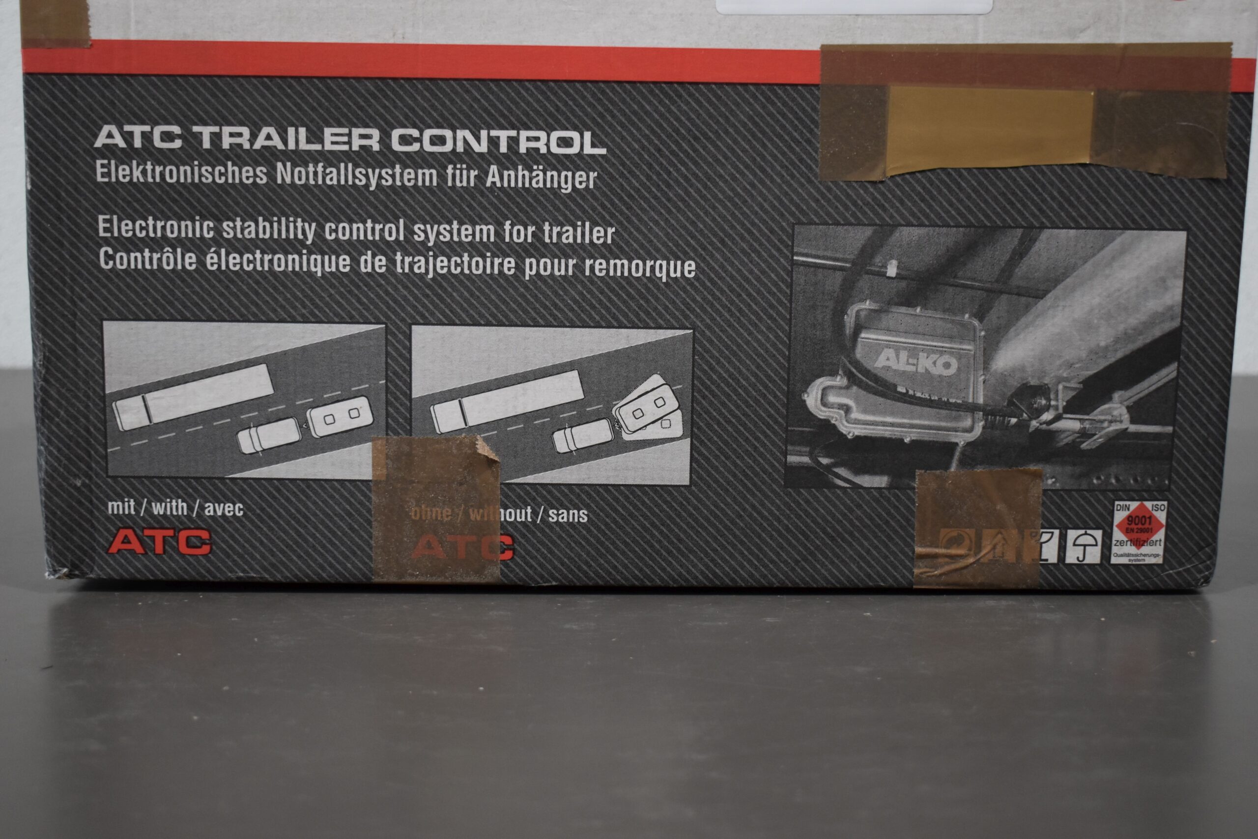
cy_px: 420
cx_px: 629
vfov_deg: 25.8
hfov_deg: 37.8
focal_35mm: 52
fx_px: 1835
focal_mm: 35
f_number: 4.5
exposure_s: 1/200
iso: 800
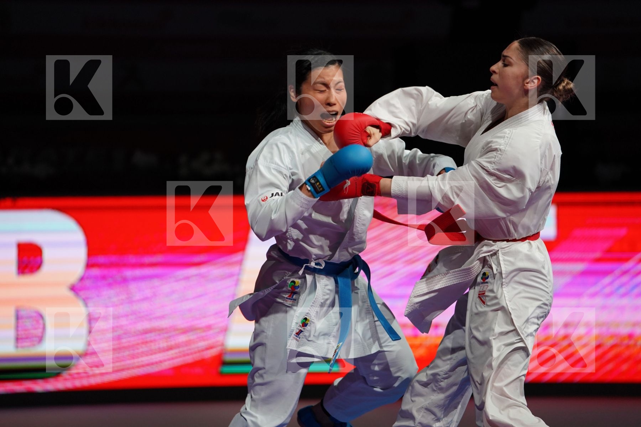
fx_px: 3561
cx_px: 320
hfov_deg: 10.3
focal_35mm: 200
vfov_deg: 6.9
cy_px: 214
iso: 1600
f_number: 2.8
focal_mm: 200
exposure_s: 1/1000
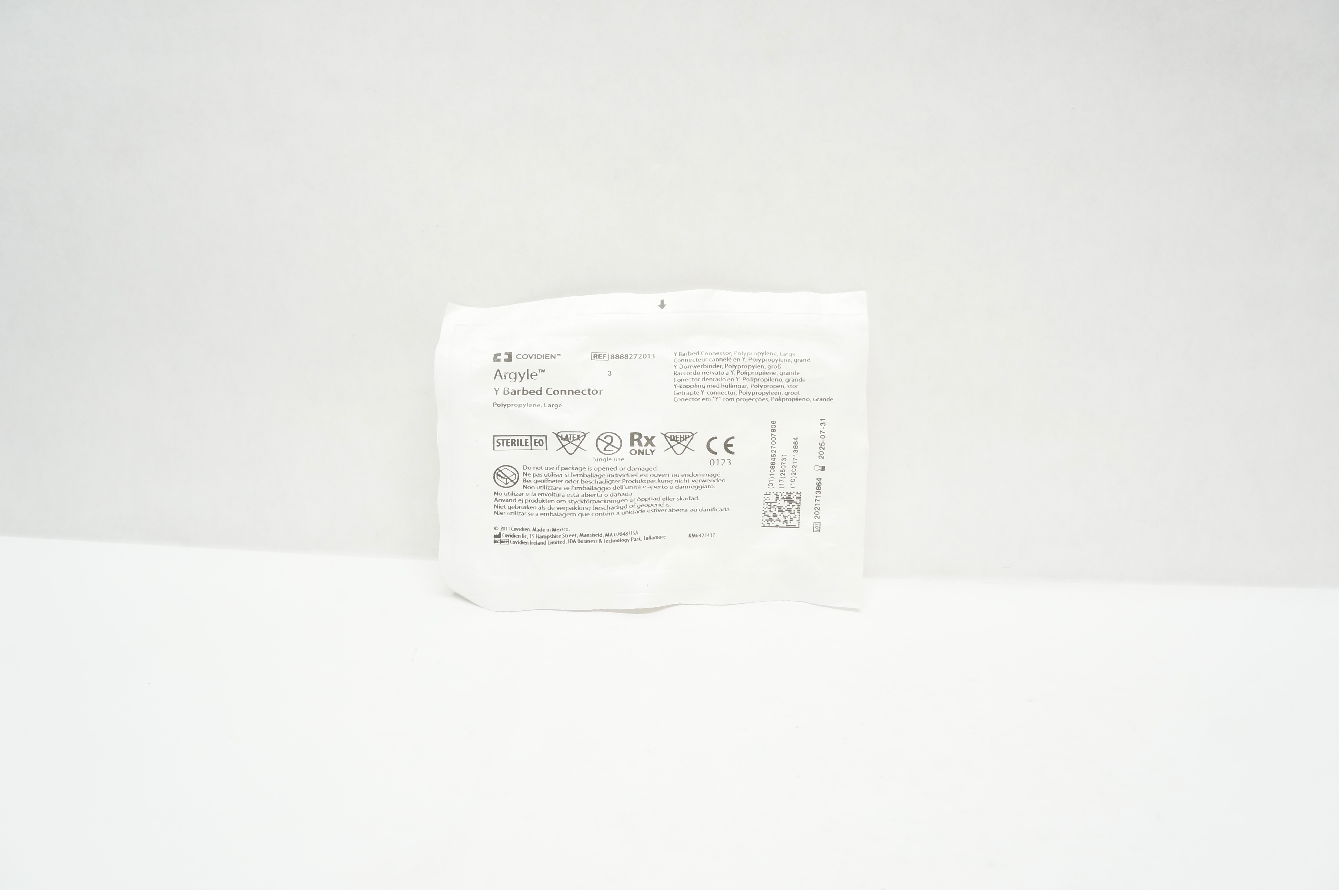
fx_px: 1003
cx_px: 670
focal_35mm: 27
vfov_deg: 47.8
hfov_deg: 67.4
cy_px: 445
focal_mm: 18
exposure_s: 1/60
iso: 800
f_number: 7.1
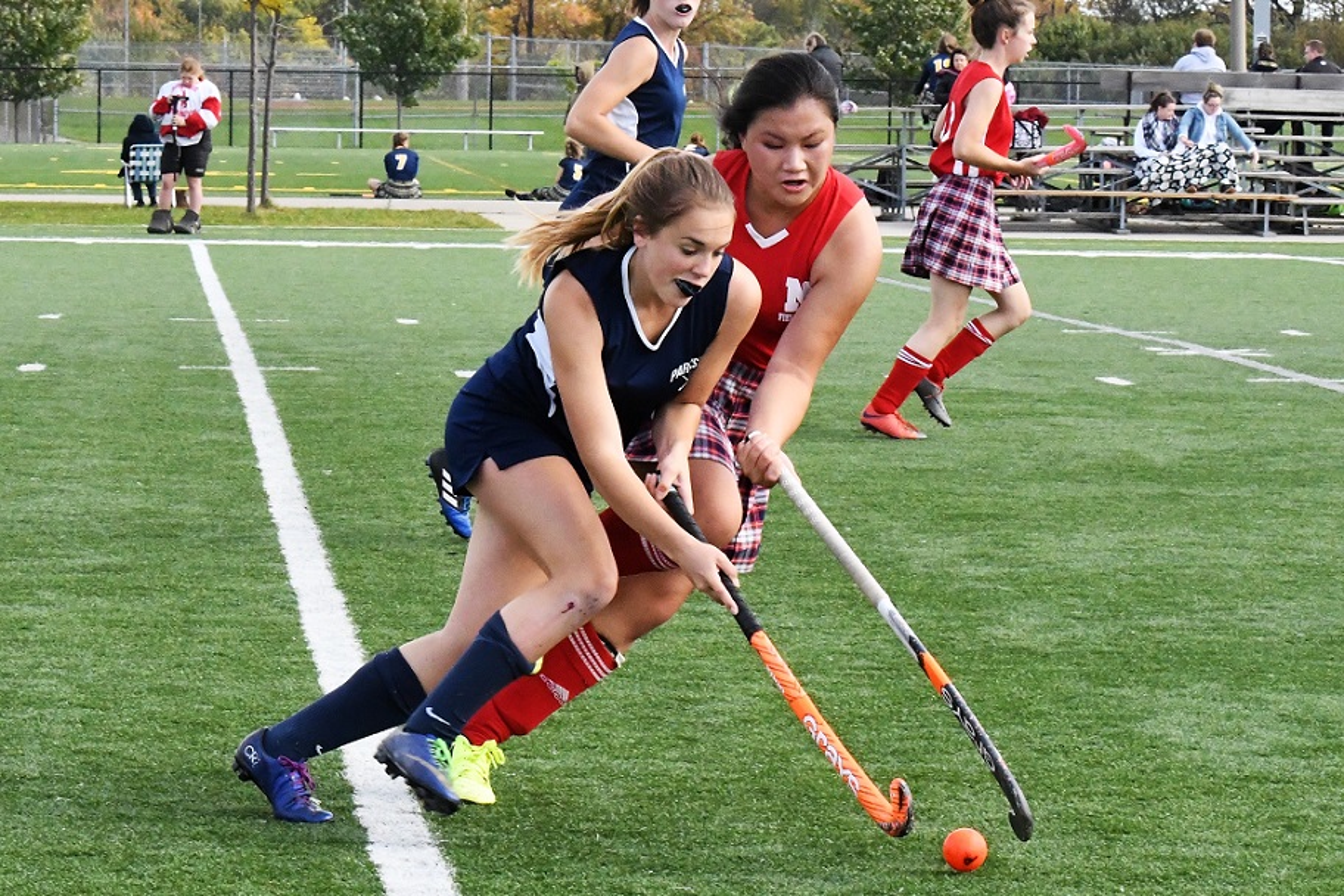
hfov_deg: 19.5
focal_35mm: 105
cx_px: 672
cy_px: 448
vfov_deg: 13.0
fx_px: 3920
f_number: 16
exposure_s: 1/1000
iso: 5000
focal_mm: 70
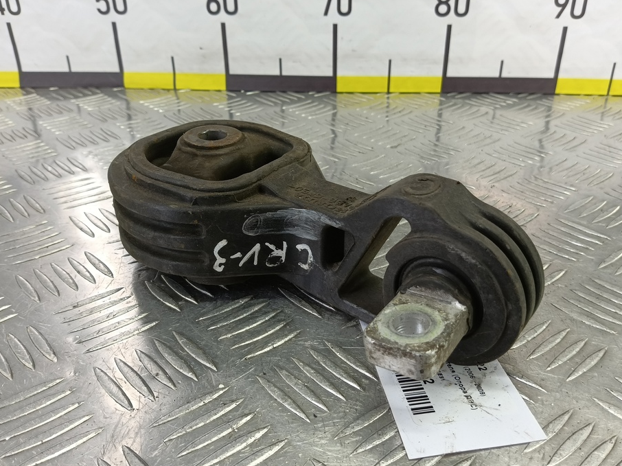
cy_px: 244
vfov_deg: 53.0
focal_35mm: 26
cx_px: 325
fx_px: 467
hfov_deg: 67.3
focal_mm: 4.11
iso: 133
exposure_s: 1/50
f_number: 1.6
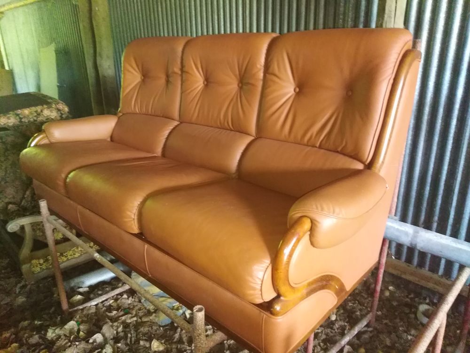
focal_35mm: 26
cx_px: 235
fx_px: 353
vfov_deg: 53.1
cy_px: 176
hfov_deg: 67.3
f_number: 2.2
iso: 1101
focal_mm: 3.46
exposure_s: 1/15
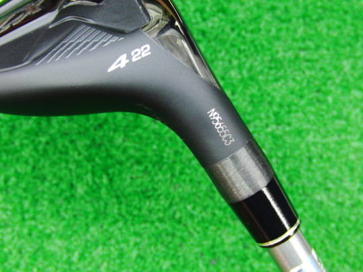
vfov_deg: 32.9
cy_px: 121
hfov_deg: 42.9
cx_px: 194
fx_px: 462
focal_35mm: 44
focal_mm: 6.42
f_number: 3.6
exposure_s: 1/15
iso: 400
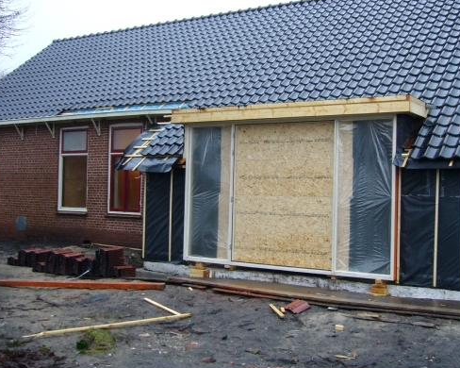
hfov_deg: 43.8
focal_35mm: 42
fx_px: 572
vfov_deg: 35.6
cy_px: 167
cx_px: 257
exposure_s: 1/30
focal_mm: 5.8
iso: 100
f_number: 2.8
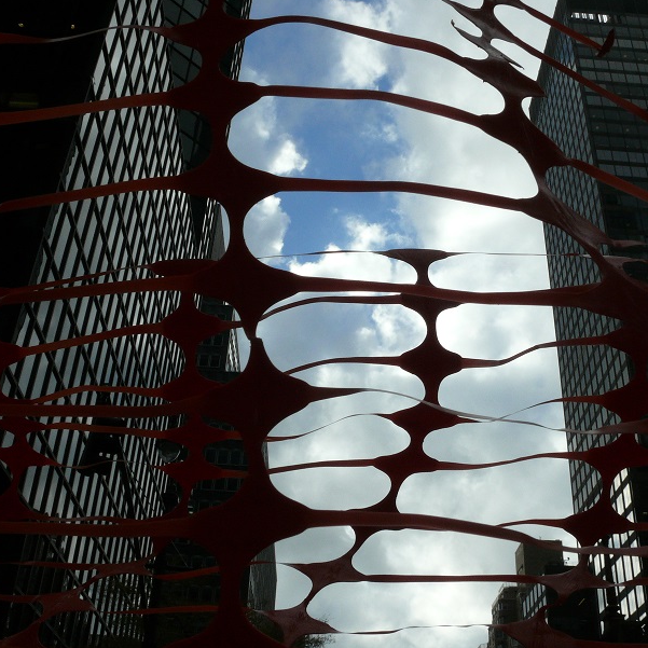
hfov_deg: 40.0
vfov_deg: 40.0
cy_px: 325
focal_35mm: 42
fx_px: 890
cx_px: 356
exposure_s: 1/500
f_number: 11
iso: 200
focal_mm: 7.4
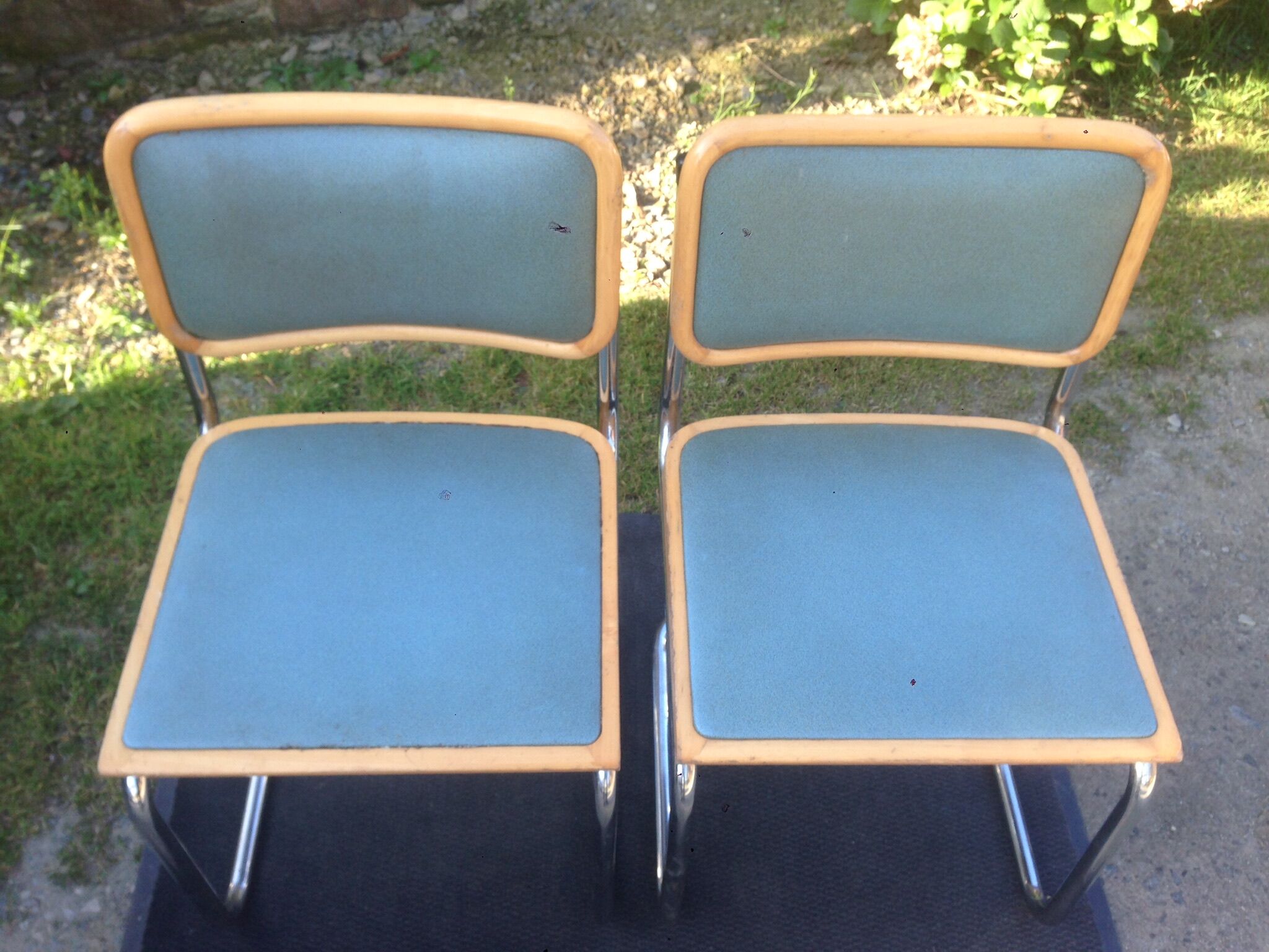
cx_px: 634
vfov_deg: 42.9
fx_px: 1210
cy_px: 476
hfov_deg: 55.4
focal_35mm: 33
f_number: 2.4
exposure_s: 1/120
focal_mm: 4.12
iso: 50
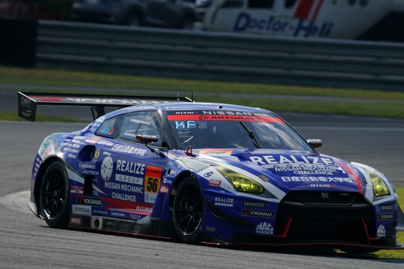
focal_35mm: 676
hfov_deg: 3.1
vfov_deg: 2.0
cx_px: 214
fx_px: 7586
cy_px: 148
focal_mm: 600
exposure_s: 1/800
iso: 200
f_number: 9
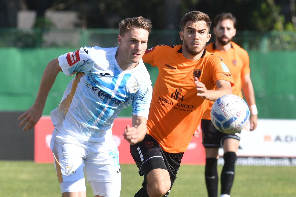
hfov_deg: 6.9
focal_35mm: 300
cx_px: 148
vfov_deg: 4.6
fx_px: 2466
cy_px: 98
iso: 200
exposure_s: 1/640
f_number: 7.1
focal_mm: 300
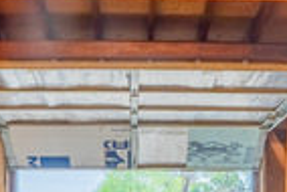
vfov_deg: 17.7
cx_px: 146
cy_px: 256
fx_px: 575
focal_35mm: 72
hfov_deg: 28.0
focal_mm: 16
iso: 250
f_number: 9
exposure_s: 1/250
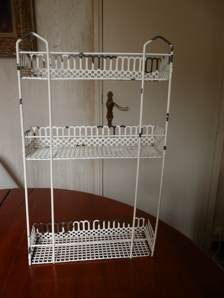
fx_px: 242
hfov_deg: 49.7
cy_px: 149
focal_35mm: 28
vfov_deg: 63.4
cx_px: 112
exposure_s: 1/30
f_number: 2.8
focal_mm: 4.6
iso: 125
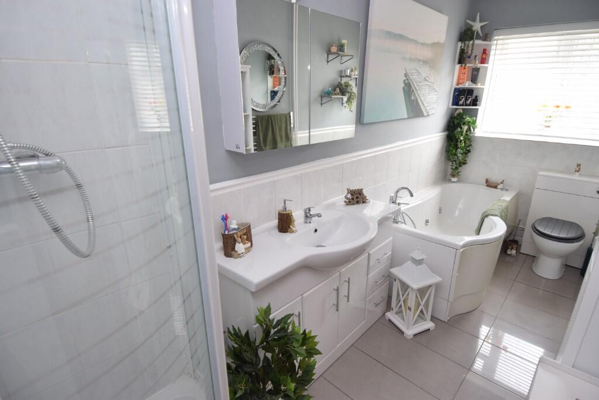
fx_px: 300
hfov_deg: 90.0
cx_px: 300
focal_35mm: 18
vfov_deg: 67.5
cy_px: 200
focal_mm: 12
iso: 400
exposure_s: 1/80
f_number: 4.5
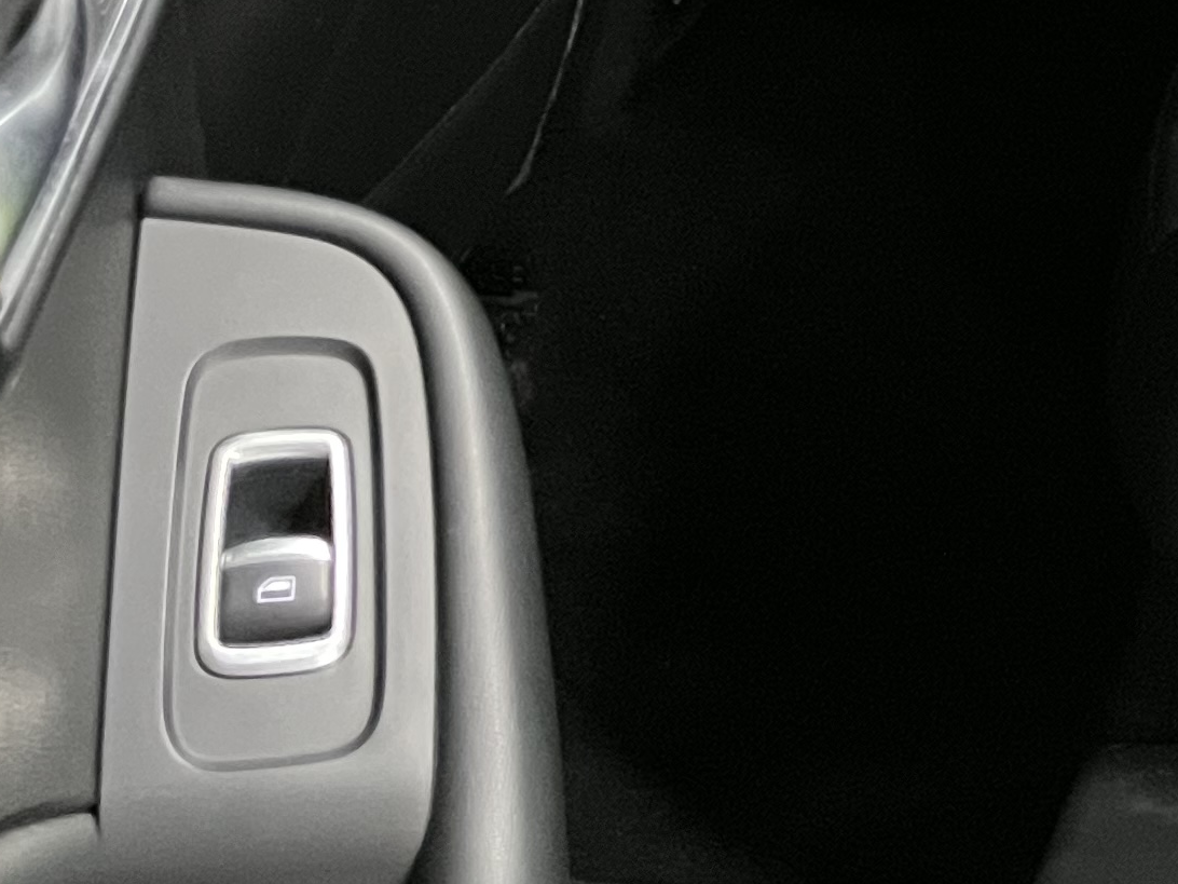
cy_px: -488
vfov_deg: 14.3
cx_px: 1728
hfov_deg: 18.3
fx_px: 3267
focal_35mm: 96
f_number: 1.6
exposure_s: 1/36
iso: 640
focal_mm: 5.1
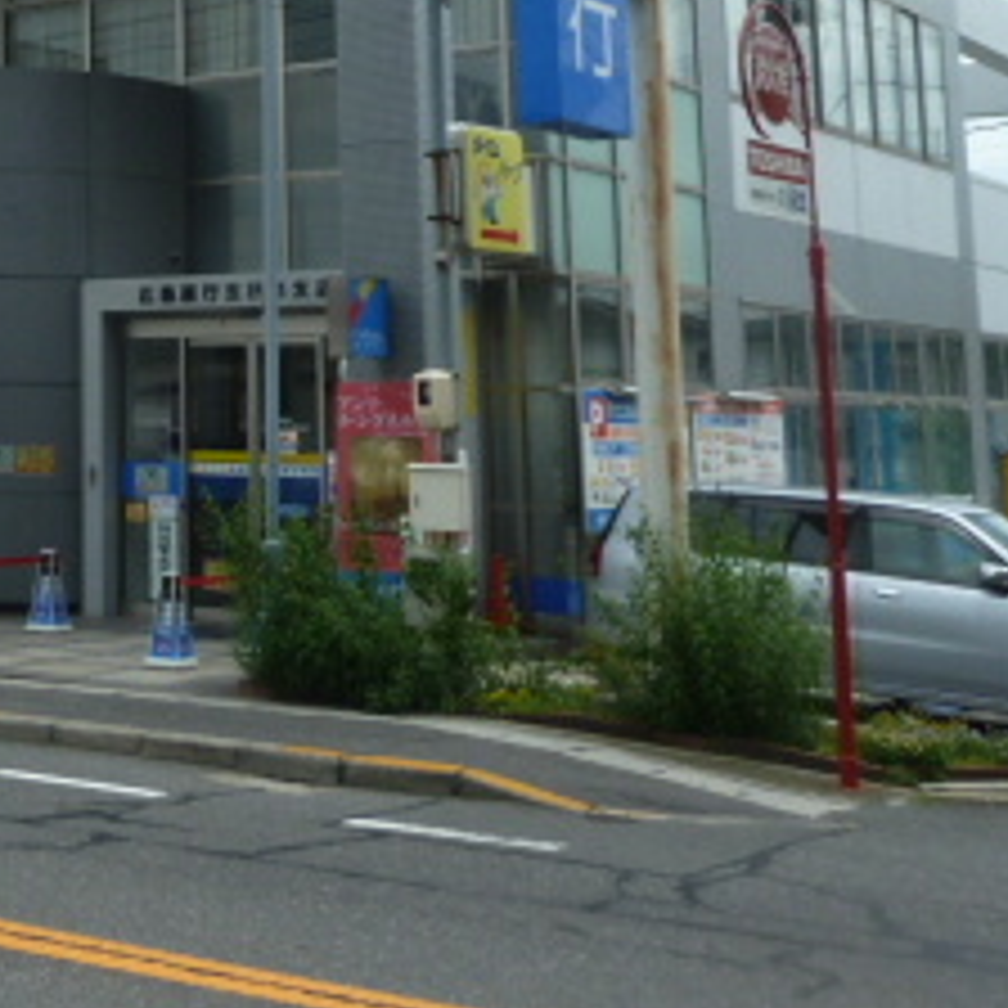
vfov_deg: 26.3
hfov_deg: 24.5
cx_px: -234
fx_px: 2076
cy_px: 76
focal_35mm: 63
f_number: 4
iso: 80
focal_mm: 4.1
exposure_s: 1/500
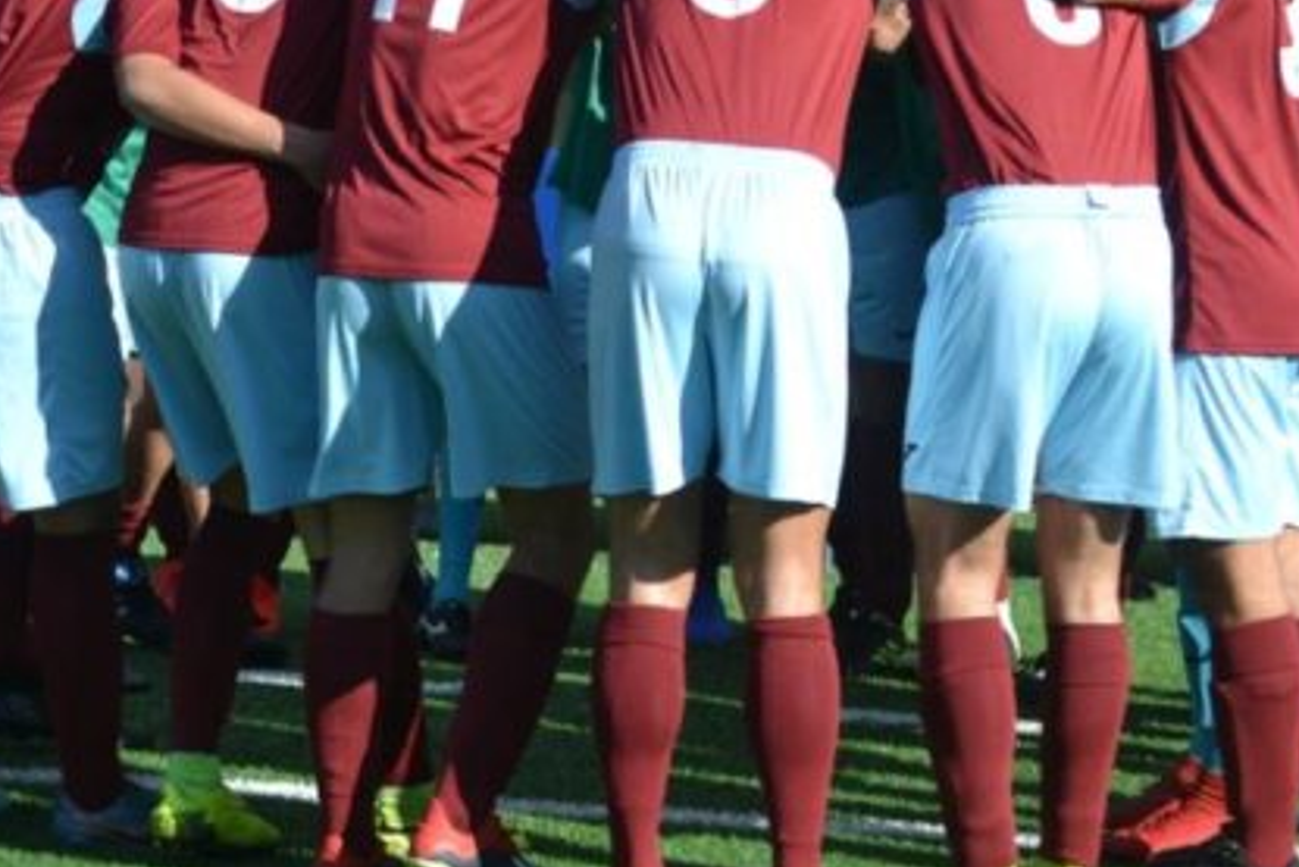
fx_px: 5631
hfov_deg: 13.2
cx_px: 623
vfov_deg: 8.8
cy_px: 172
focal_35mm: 156
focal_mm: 62
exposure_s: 1/1600
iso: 400
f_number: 5.6
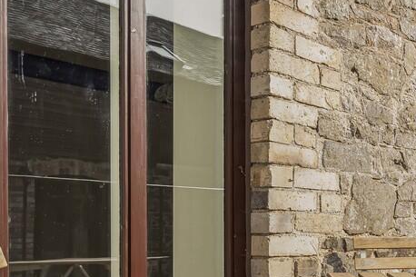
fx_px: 556
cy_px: 234
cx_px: 421
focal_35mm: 48
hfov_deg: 36.6
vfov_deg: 27.3
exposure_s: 1/60
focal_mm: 21.5
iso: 100
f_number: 8
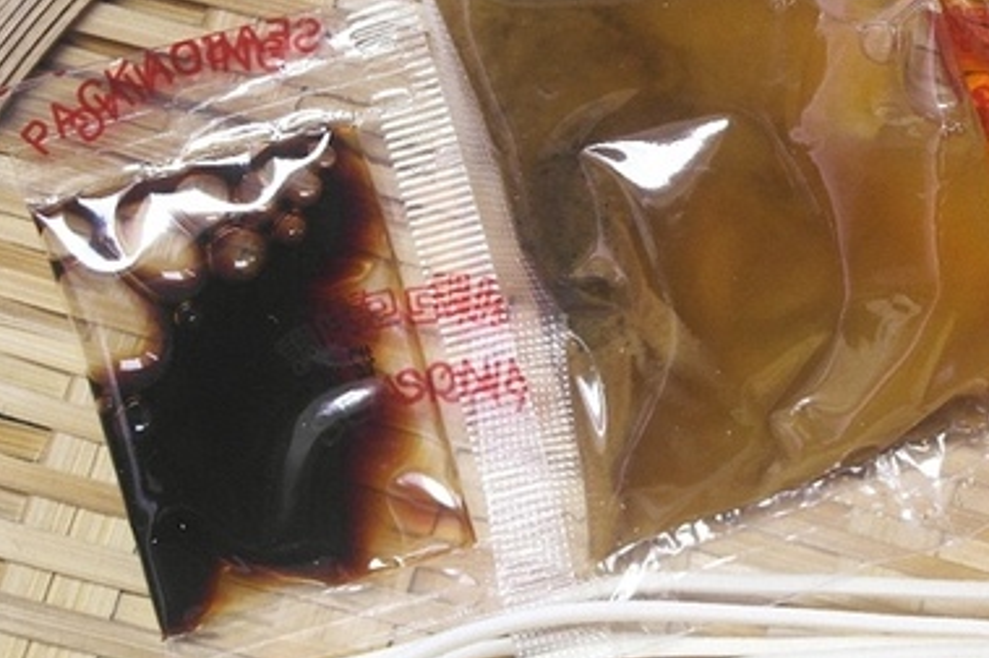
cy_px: 141
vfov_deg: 11.5
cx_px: 1018
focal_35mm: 119
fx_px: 3266
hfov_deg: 16.8
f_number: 4.5
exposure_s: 1/60
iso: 400
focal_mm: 35
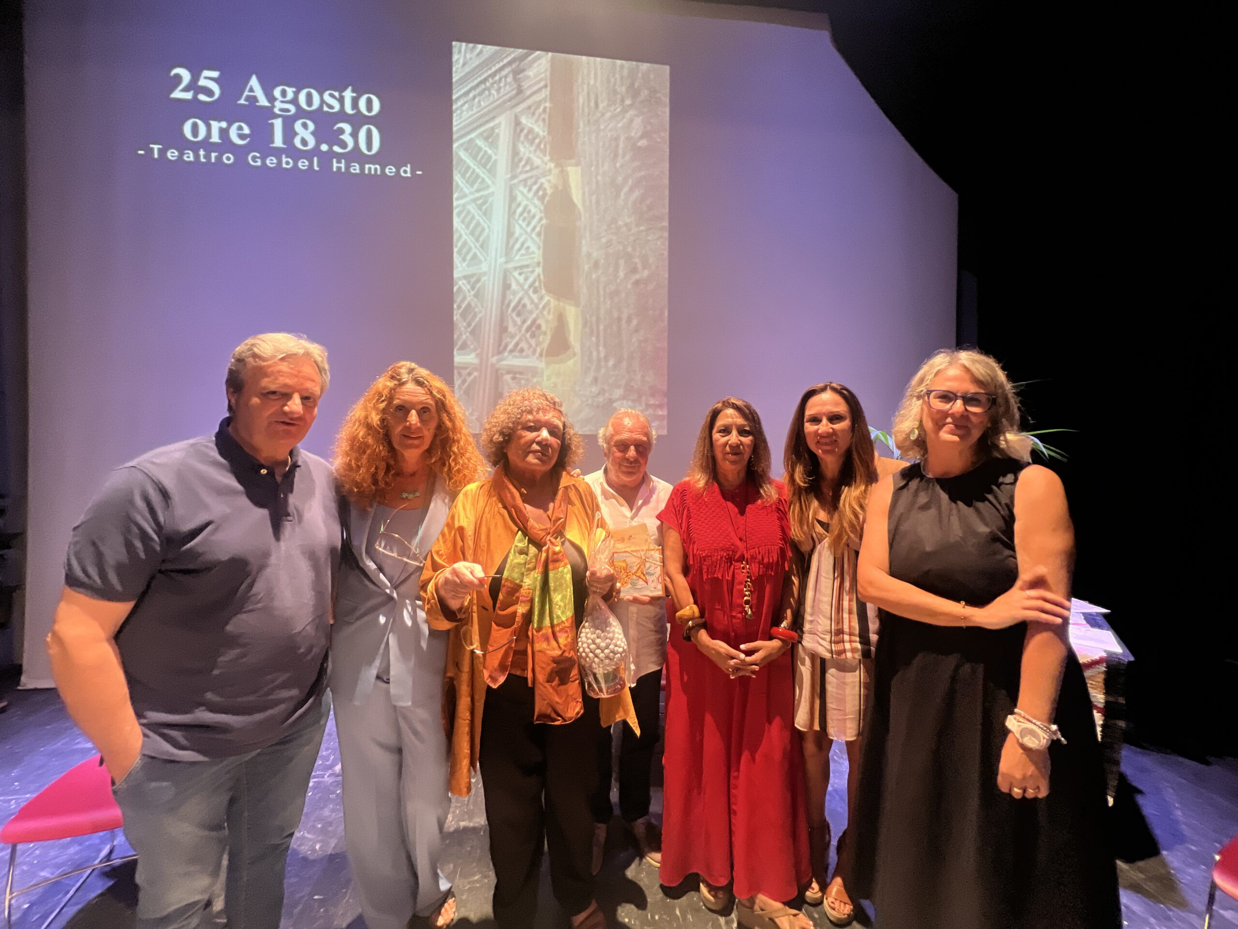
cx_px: 619
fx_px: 465
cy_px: 464
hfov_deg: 106.2
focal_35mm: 13
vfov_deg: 89.9
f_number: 1.8
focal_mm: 1.57
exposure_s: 1/50
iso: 250
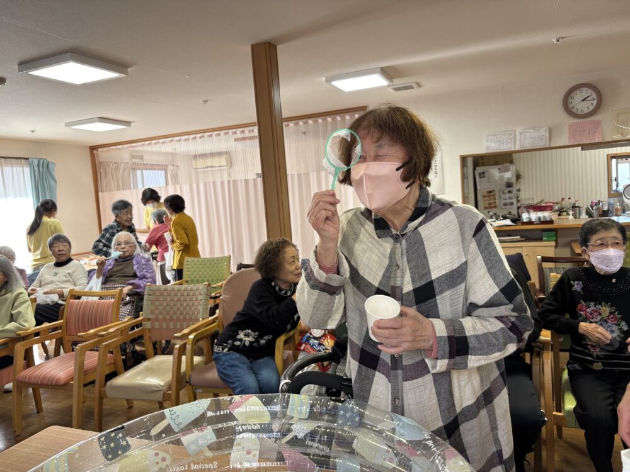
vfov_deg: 53.1
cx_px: 315
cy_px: 236
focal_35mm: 26
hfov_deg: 67.3
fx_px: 473
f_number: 1.6
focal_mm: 5.96
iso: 125
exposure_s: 1/122
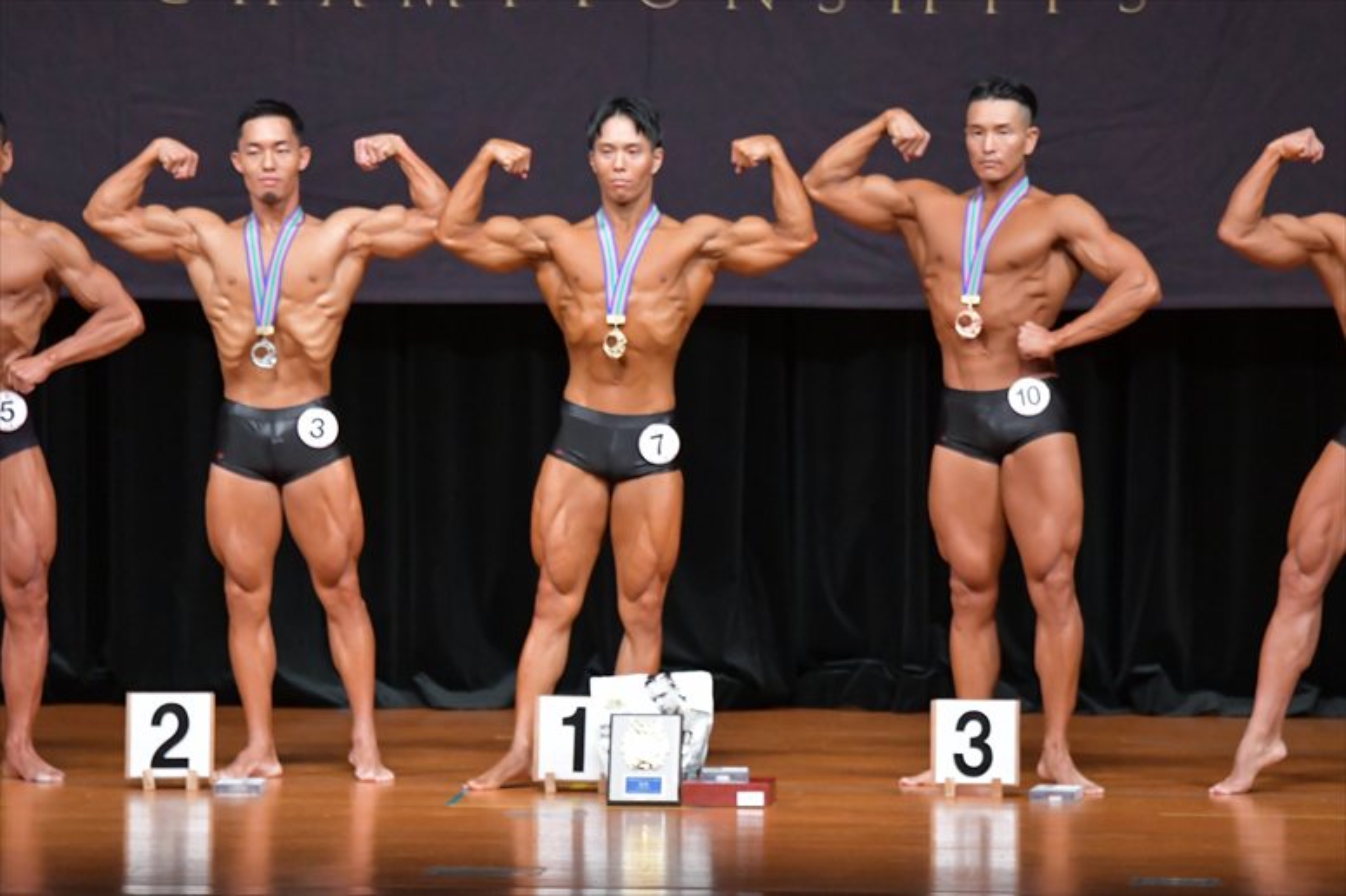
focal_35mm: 255
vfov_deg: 5.4
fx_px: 9530
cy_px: 448
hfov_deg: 8.1
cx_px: 673
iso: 5000
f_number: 5.6
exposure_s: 1/400
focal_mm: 170
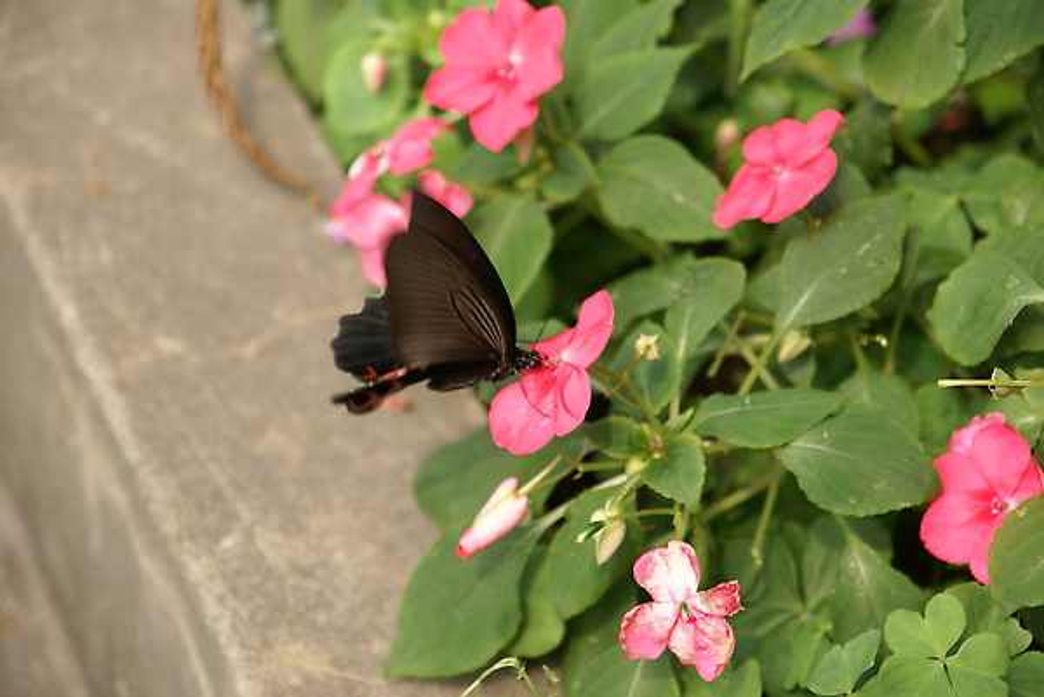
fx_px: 3482
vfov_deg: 11.4
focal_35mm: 120
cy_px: 348
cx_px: 522
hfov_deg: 17.0
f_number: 4.5
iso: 100
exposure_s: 1/200
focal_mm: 80
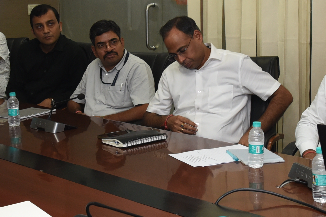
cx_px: 157
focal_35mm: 79
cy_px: 102
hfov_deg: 25.7
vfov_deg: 17.3
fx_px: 715
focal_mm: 28
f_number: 5.6
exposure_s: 1/100
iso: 1600
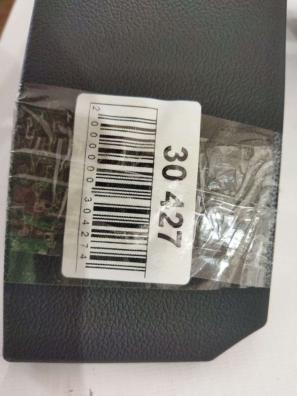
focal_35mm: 27
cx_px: 148
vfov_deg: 65.3
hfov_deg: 51.4
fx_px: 309
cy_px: 198
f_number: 1.79
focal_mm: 4.71
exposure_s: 1/50
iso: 132
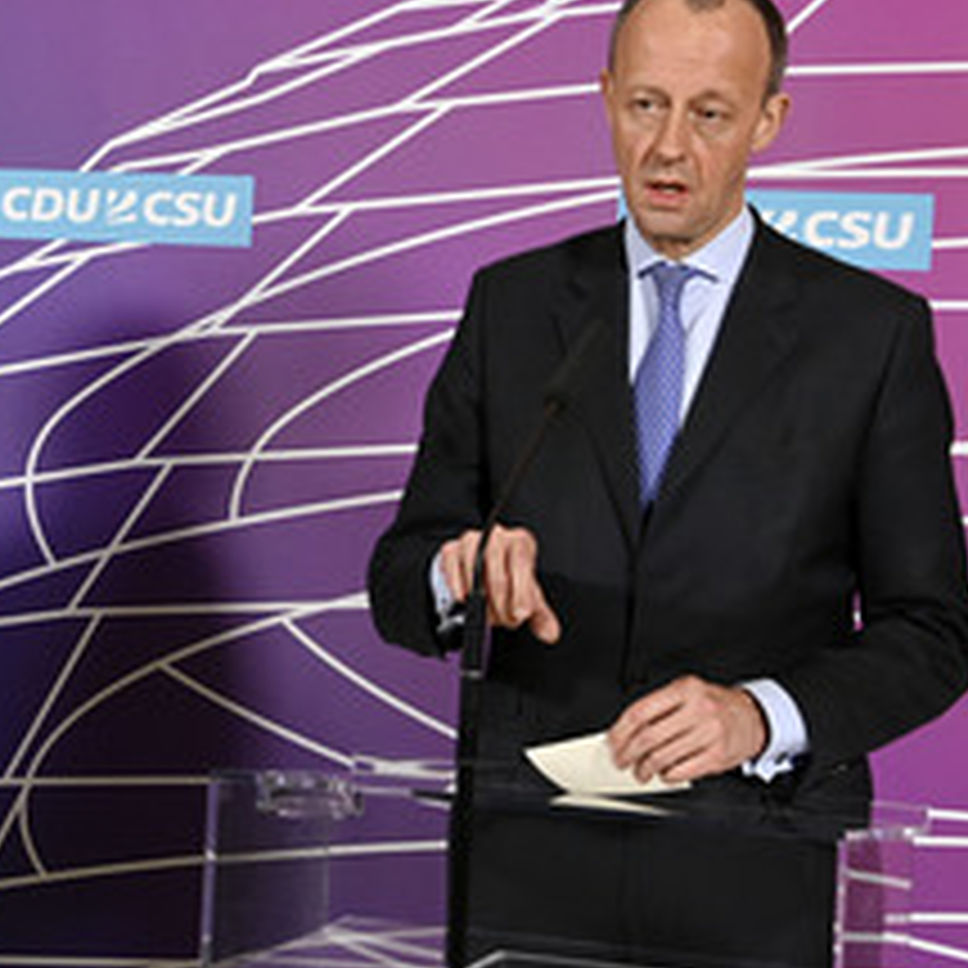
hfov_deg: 17.7
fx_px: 3100
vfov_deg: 17.7
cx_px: 263
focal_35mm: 98
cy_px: 419
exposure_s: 1/250
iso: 3200
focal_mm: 55
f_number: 5.6
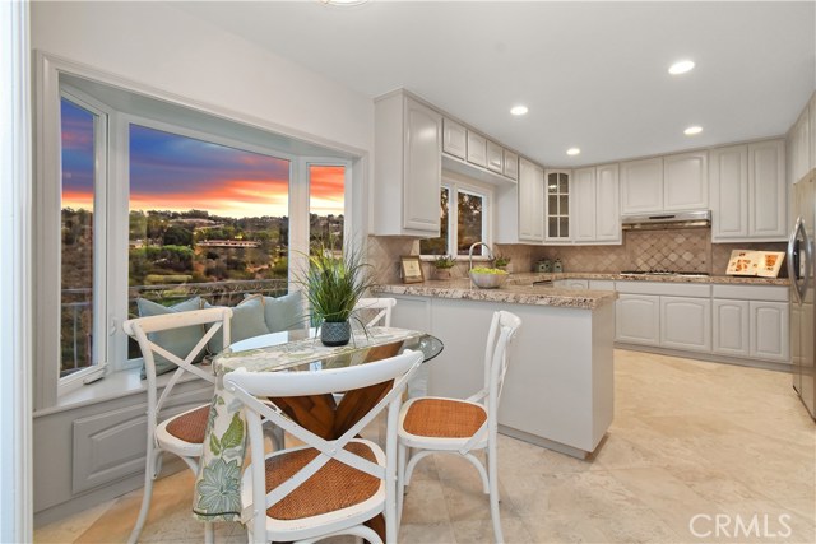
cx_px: 408
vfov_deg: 77.4
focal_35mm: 15
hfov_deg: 100.4
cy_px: 272
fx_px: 340
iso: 1250
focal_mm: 10
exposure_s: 1/20
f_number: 8
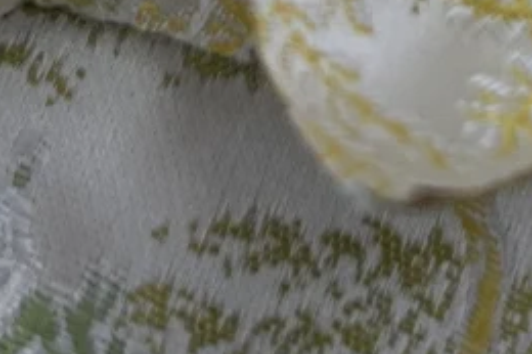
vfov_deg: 7.0
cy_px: -1042
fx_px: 2215
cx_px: 503
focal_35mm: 150
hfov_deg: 13.5
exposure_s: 1/100
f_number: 1.5
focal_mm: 5.7
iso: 50
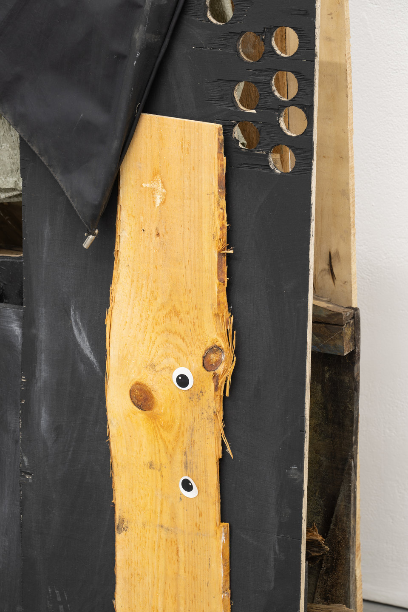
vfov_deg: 17.8
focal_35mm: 115
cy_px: 306
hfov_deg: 11.9
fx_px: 1955
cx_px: 204
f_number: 11
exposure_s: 2.5
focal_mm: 115
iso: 64
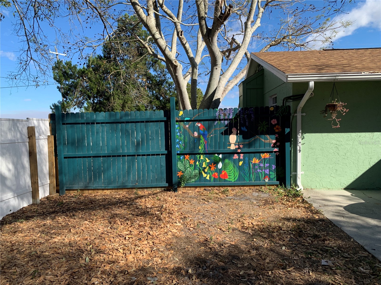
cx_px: 190
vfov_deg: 53.1
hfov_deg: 67.3
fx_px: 286
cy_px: 142
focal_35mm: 26
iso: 25
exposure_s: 1/1406
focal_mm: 4.25
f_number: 1.8
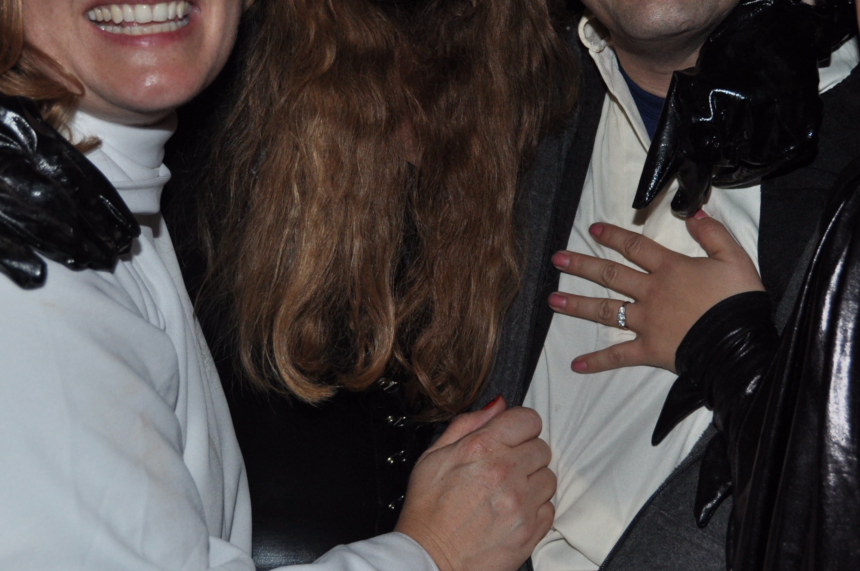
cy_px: 125
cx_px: 468
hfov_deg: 28.9
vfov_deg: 19.2
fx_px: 1670
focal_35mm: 70
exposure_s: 1/60
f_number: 4
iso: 450
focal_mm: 28
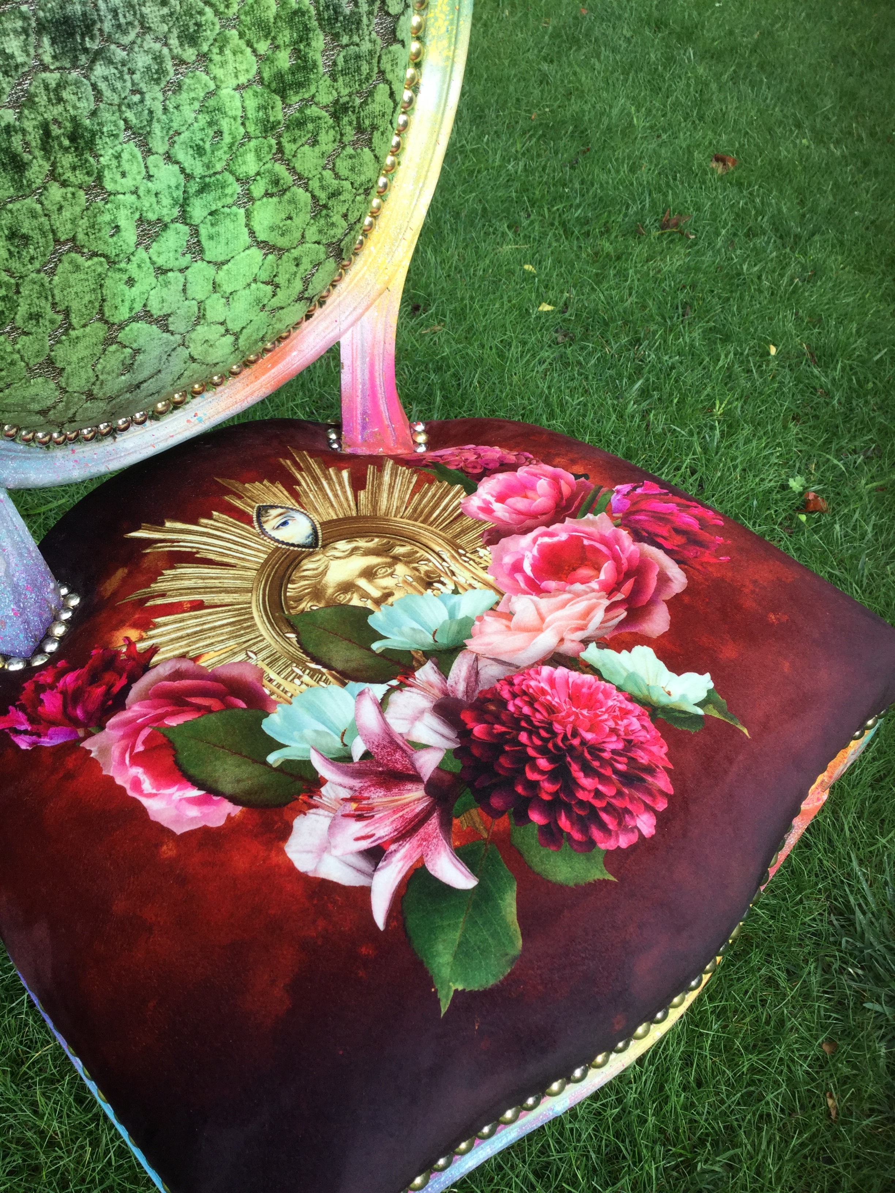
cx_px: 448
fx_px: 1069
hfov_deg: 45.4
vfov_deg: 58.4
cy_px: 596
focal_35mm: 31
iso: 25
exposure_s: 1/127
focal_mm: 3.3
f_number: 2.4
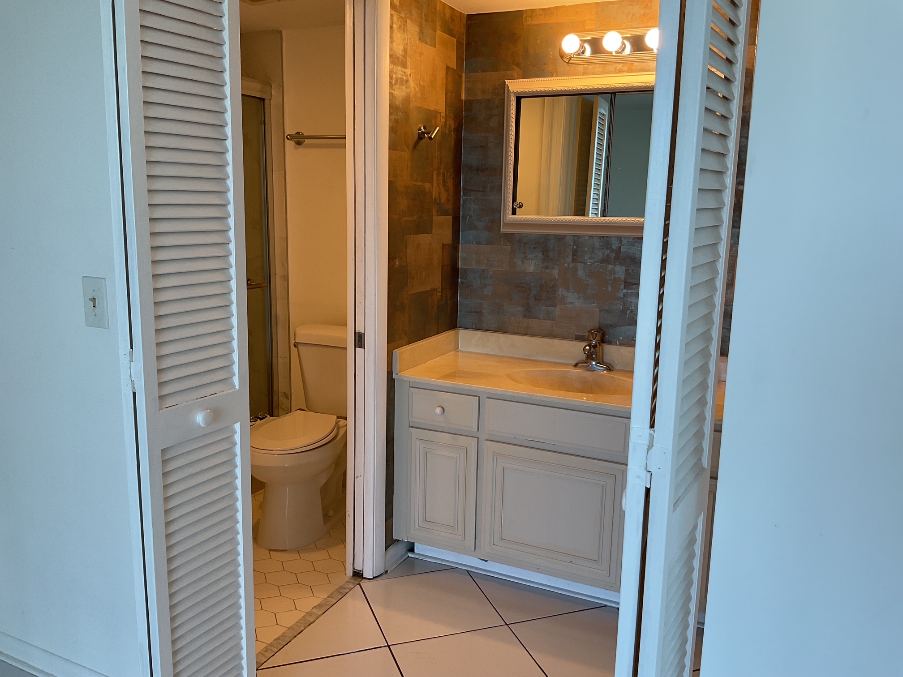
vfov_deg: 48.2
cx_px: 452
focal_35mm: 29
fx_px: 756
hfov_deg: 61.7
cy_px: 338
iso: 40
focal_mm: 3
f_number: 1.8
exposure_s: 1/120
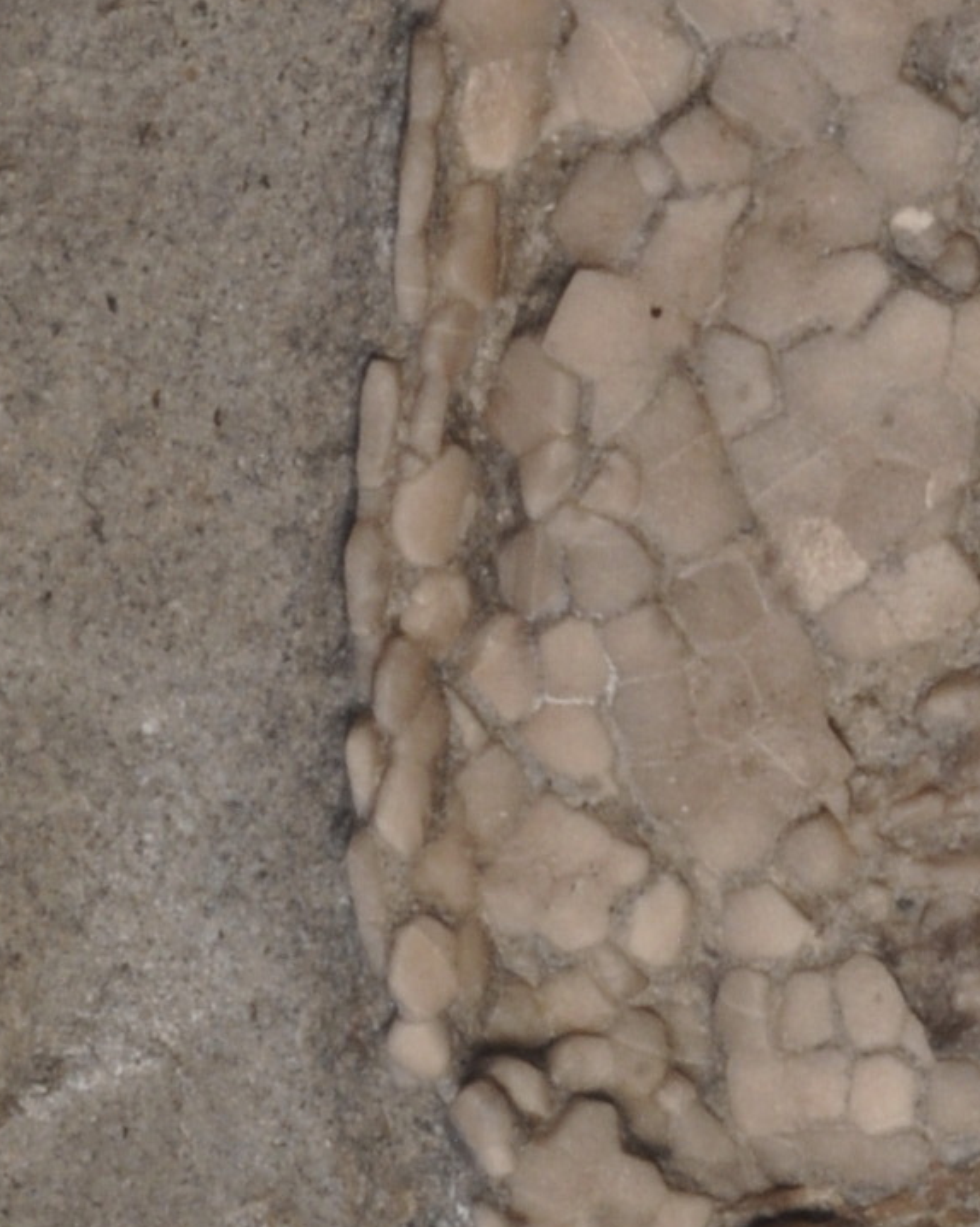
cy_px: -895
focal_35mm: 378
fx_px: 13710
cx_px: 1040
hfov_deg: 4.1
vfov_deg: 5.1
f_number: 36
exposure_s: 1/4
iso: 400
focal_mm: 60
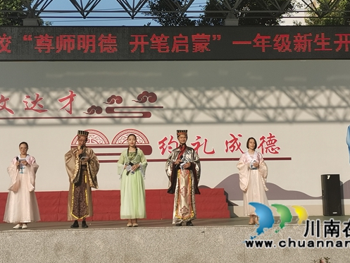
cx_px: 174
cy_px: 102
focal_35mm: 67
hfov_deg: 29.0
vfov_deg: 21.9
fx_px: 678
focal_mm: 4.75
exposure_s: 1/1733
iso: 50
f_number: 1.8
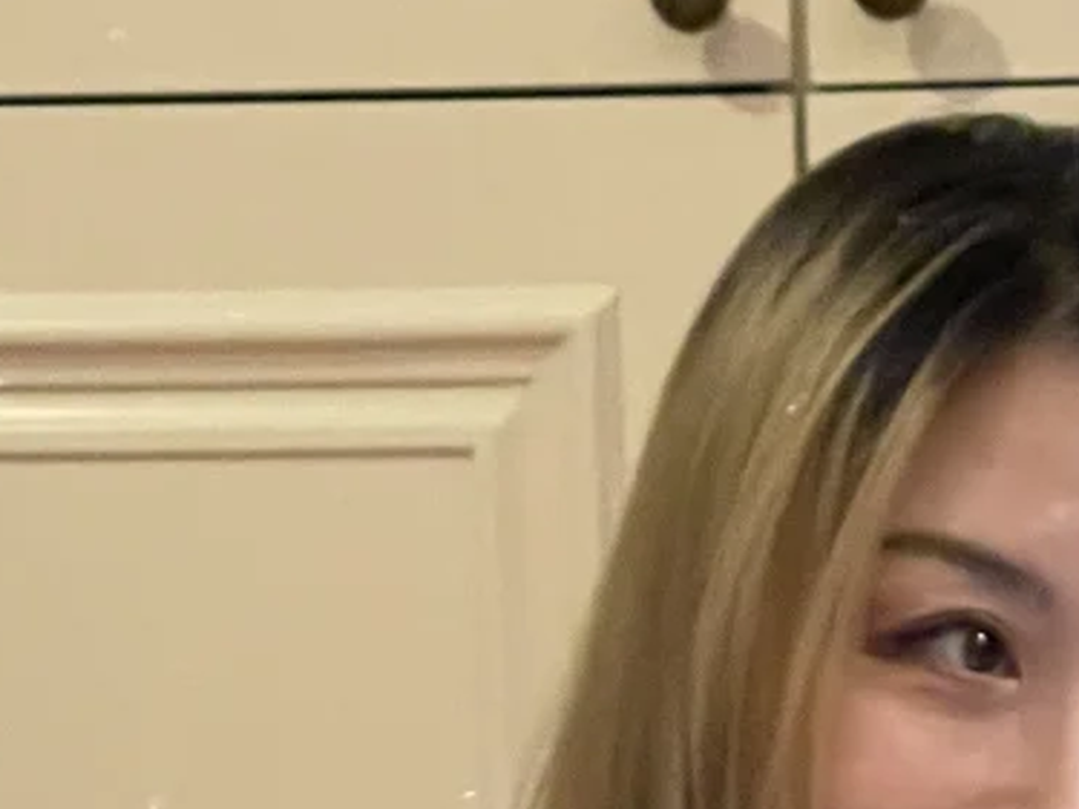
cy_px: 2012
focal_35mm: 246
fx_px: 7666
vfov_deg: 5.8
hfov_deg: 8.0
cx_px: 820
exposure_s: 1/50
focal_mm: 7.5
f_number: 2.2
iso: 640
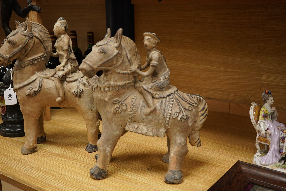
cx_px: 143
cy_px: 96
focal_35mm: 45
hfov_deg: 43.6
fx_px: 357
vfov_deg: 29.9
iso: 2500
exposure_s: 1/400
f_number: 5
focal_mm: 30
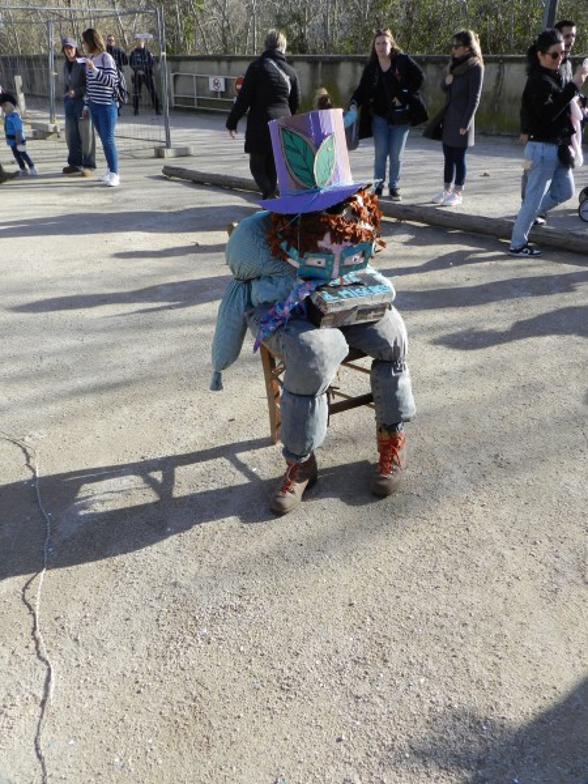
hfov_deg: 49.7
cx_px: 294
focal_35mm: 28
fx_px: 634
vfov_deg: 63.4
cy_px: 392
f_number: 3.6
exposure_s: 1/800
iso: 160
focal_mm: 5
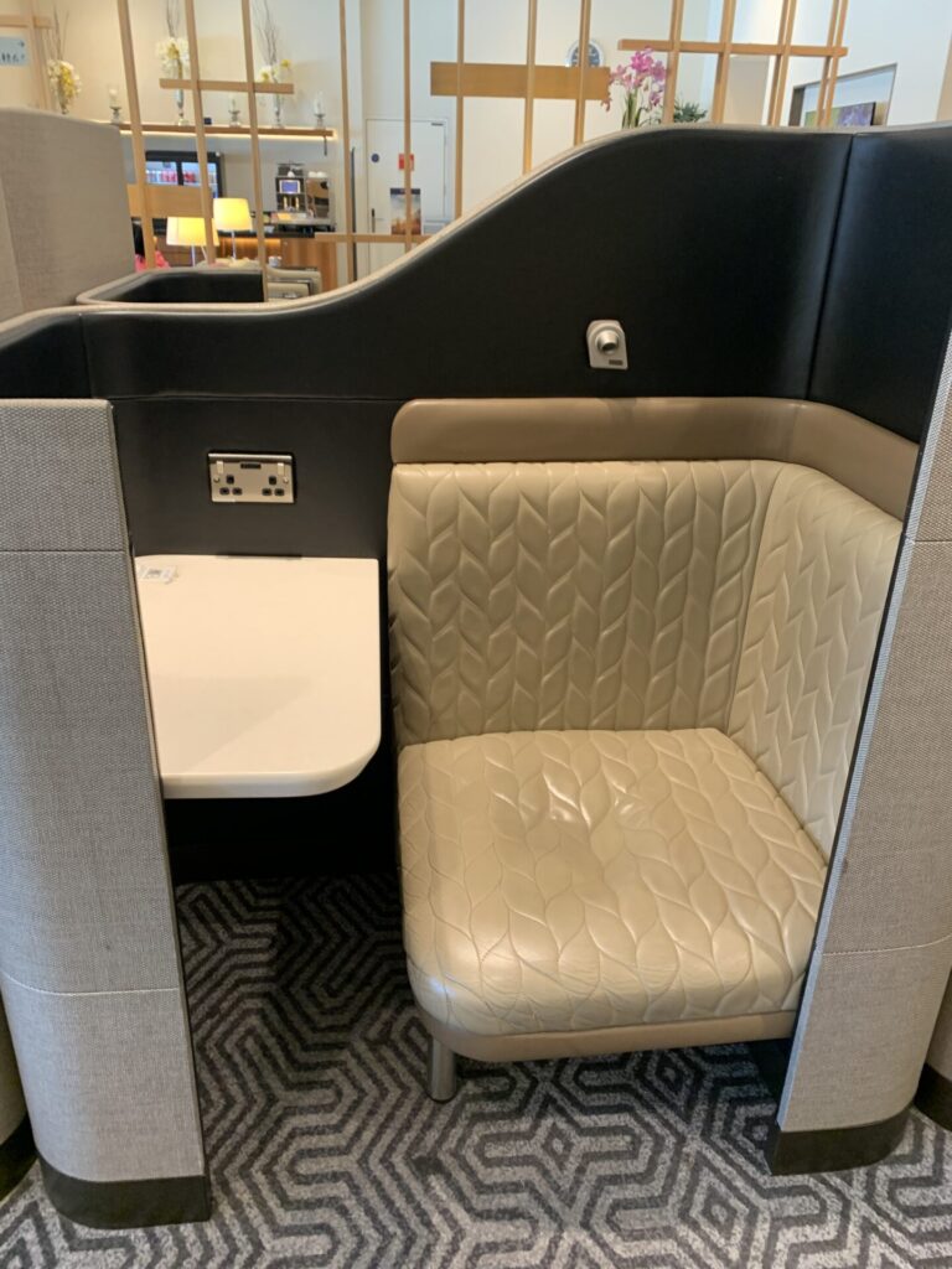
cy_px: 634
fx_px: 953
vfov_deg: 67.3
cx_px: 476
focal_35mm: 26
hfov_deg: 53.1
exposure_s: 1/49
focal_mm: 4.25
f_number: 1.8
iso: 160
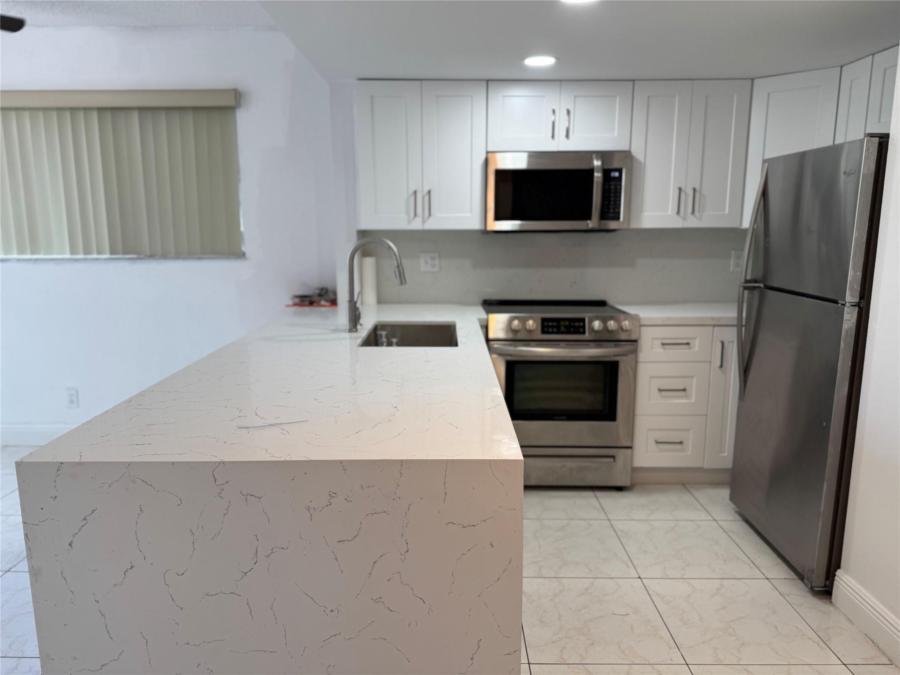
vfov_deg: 56.8
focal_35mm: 24
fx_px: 624
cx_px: 450
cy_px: 338
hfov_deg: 71.6
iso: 80
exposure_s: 1/120
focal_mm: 6.76
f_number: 1.78
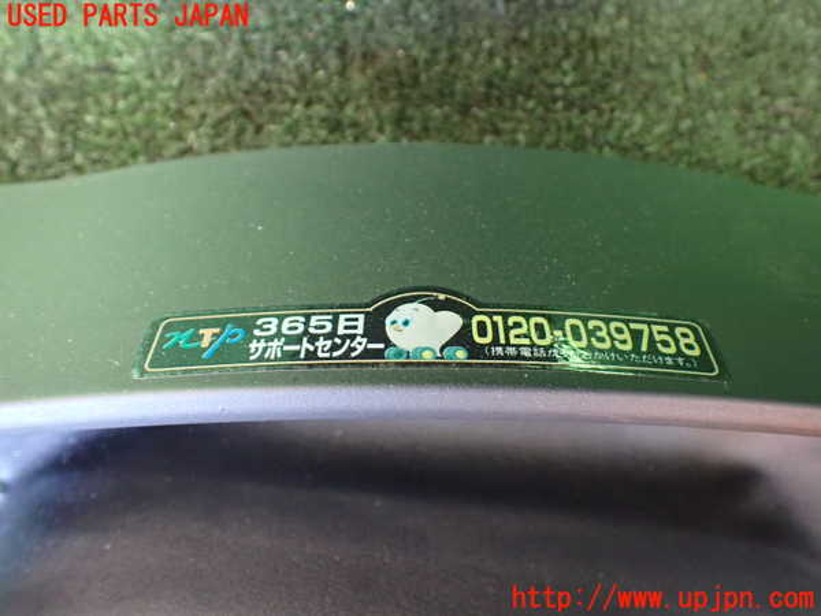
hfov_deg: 60.0
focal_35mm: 30
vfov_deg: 46.8
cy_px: 308
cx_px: 410
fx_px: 712
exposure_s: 1/30
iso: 1000
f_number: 2.3
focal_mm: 5.4
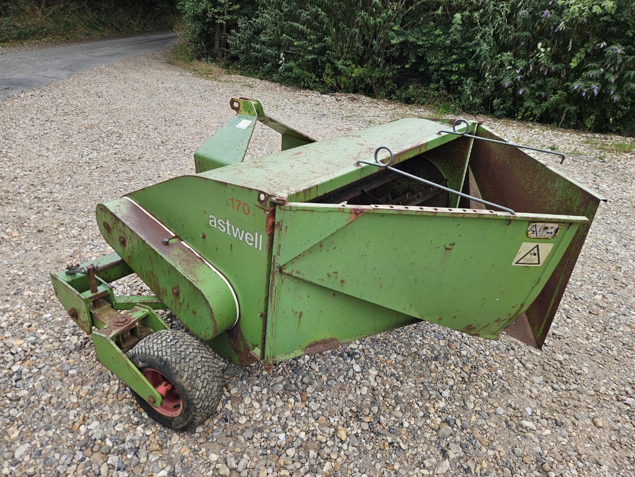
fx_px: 422
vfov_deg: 58.9
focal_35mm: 23
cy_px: 238
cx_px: 318
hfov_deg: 73.9
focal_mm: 5.4
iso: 25
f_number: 1.8
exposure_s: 1/458
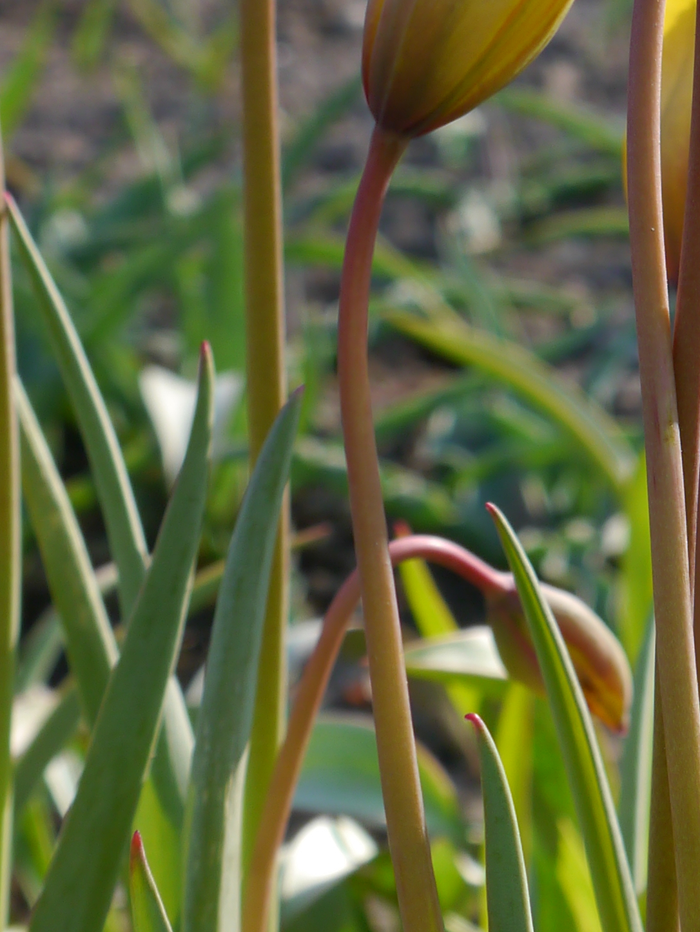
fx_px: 3935
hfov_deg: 10.1
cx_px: 578
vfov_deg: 13.4
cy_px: 64
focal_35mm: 146
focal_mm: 23
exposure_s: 1/200
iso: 160
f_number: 6.3
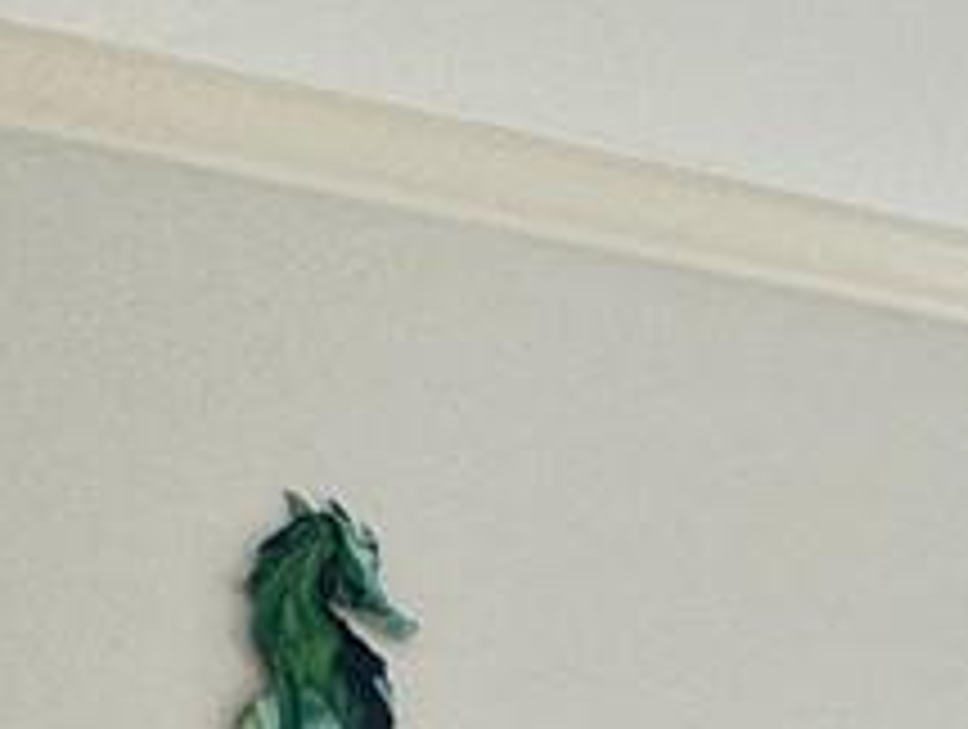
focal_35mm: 104
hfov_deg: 18.6
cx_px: 819
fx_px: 2913
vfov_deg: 11.7
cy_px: 1746
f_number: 2.2
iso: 100
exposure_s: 1/120
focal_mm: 2.22
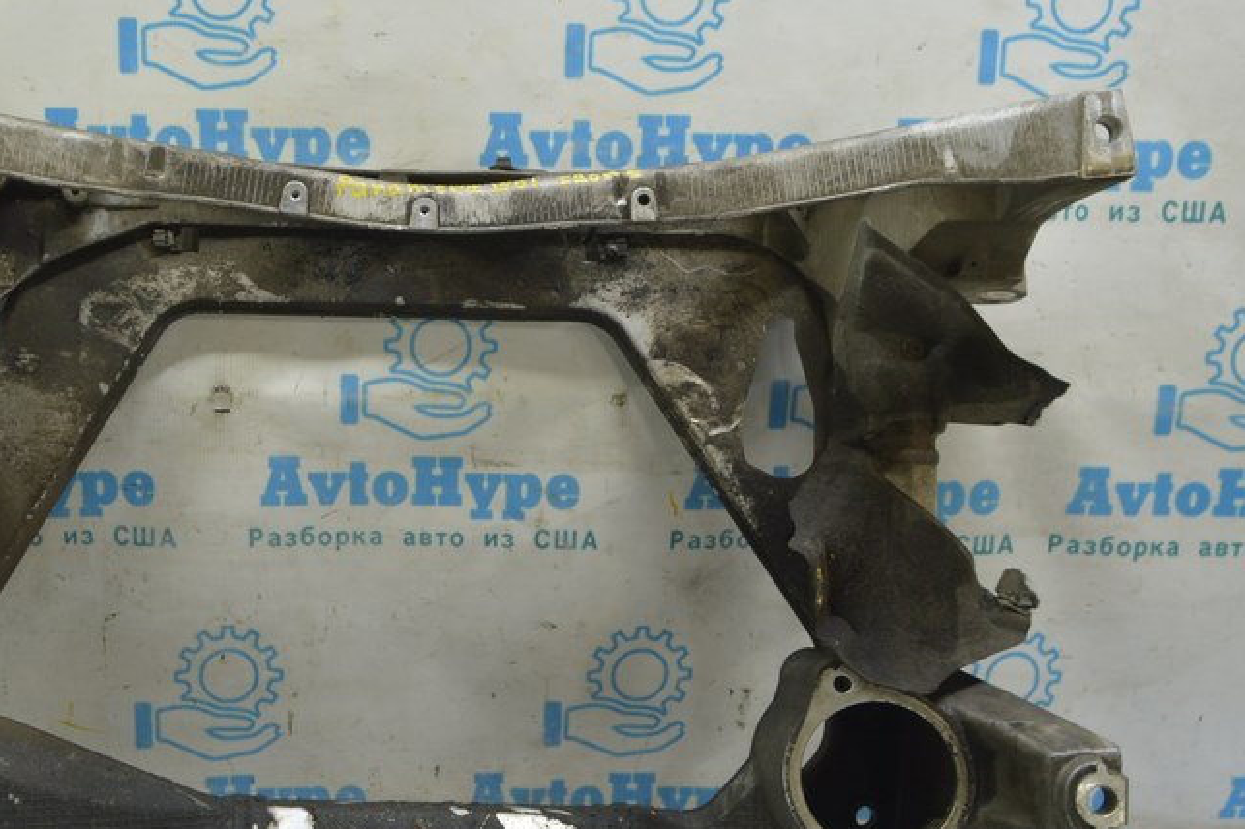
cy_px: 425
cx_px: 383
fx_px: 1486
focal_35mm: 43
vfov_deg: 31.2
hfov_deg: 44.6
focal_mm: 18
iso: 400
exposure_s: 1/20
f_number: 5.6
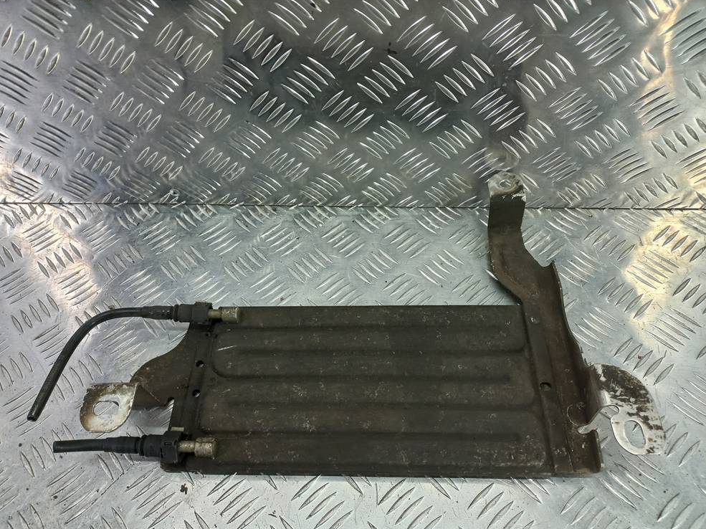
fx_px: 530
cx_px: 344
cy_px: 271
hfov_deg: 67.3
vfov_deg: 53.0
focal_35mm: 26
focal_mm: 4.6
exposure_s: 1/50
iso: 64
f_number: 1.8
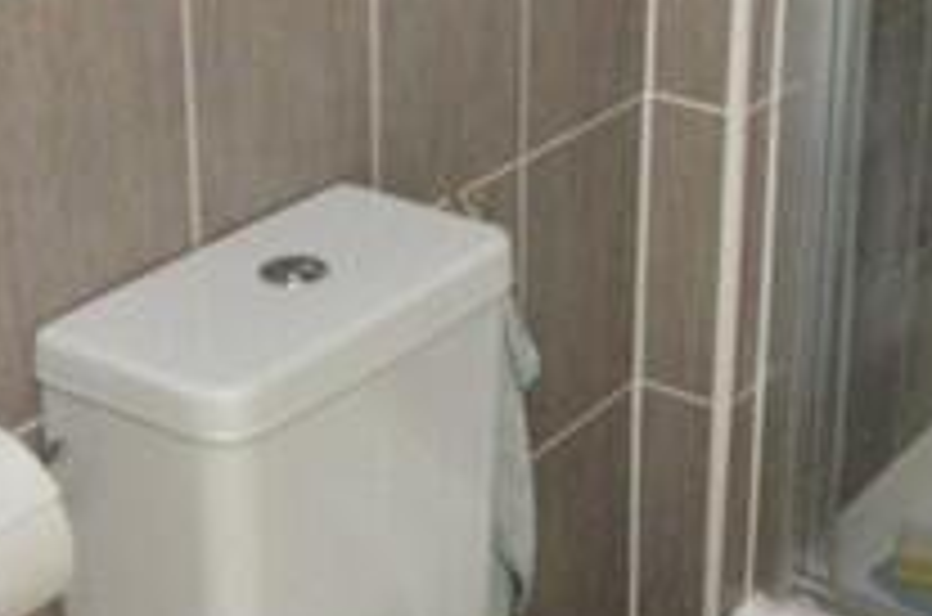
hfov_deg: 24.9
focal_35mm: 81
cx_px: 612
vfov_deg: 16.4
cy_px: 45
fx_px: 2104
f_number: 4
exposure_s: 1/60
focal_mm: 11
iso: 3200
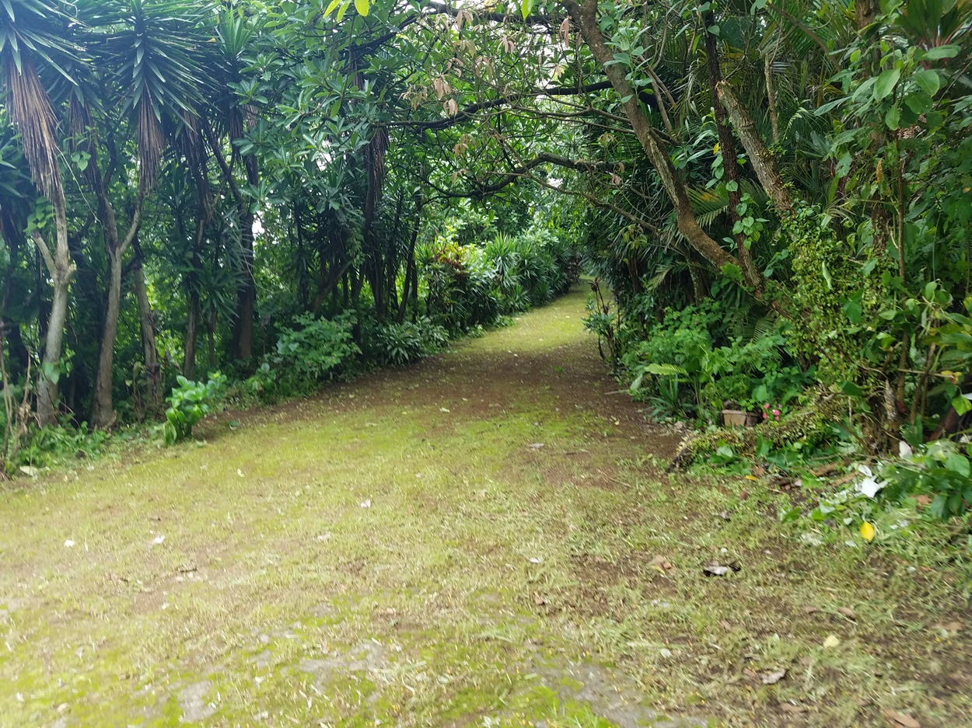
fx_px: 730
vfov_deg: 53.0
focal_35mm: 26
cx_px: 486
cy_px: 364
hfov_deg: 67.3
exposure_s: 1/155
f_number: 1.7
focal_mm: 4.2
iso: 50
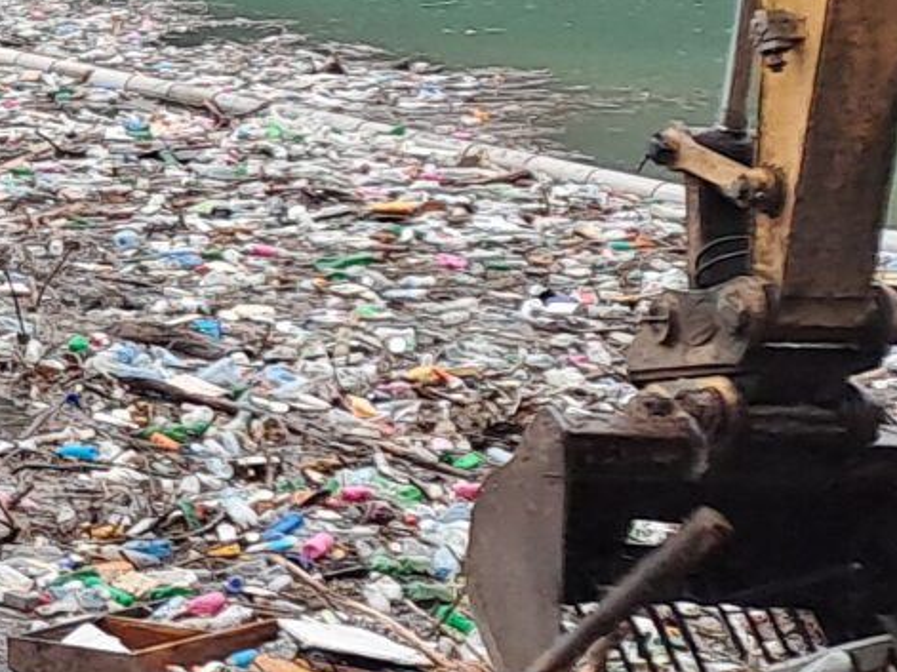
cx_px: -956
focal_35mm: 136
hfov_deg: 12.6
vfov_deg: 10.8
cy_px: -10
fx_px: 3523
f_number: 1.8
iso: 50
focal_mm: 4.65
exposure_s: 1/50
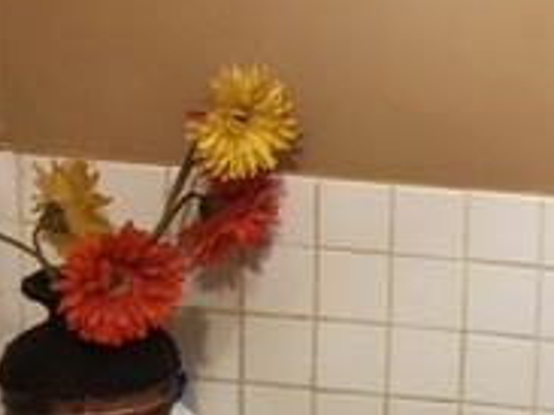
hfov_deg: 18.3
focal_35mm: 91
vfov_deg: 16.2
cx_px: 908
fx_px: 1455
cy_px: 161
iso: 250
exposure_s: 1/40
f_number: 1.5
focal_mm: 4.3
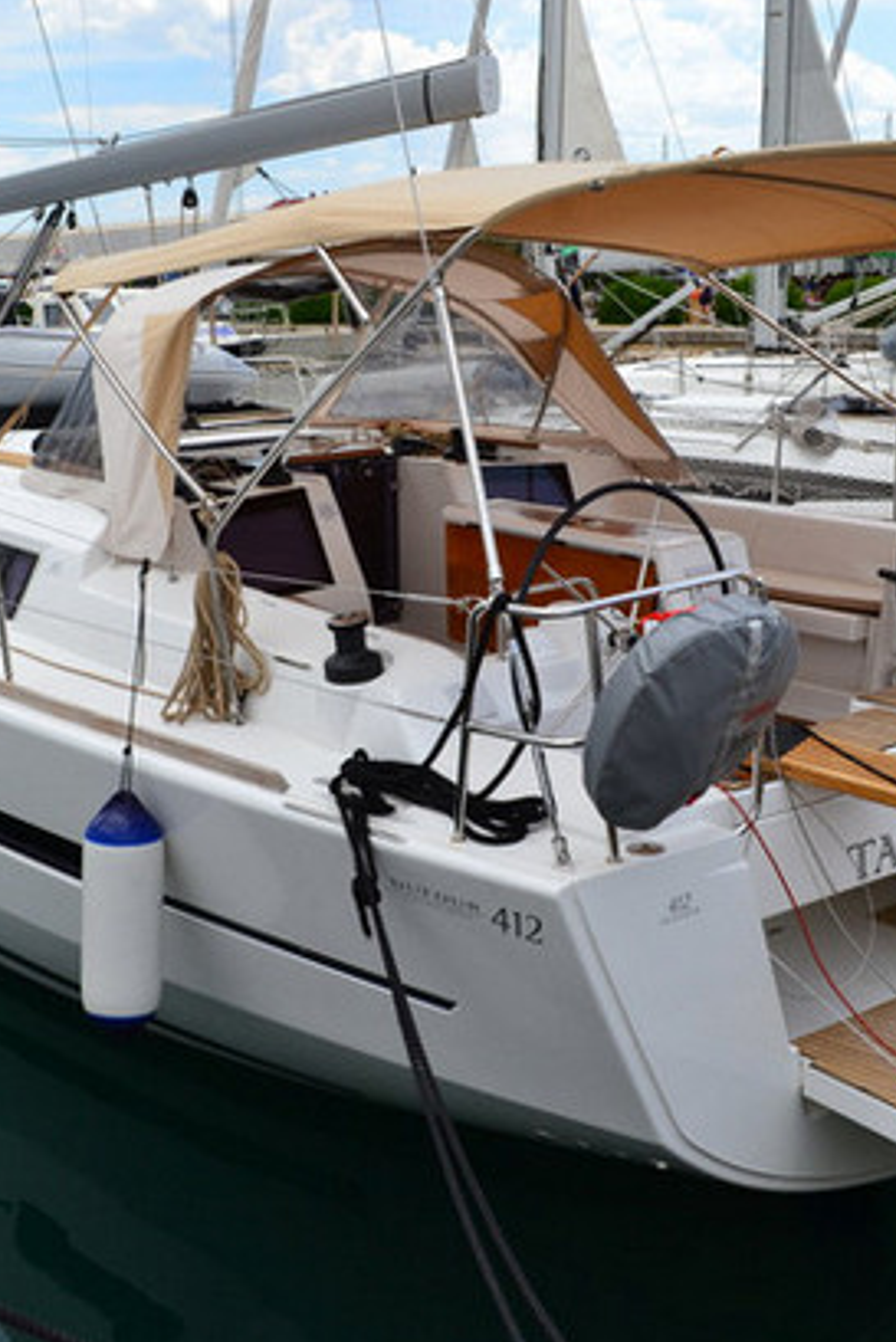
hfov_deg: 32.6
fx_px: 1529
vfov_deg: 47.4
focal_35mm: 41
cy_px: 668
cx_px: 361
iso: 400
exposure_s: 1/400
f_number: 11
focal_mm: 18
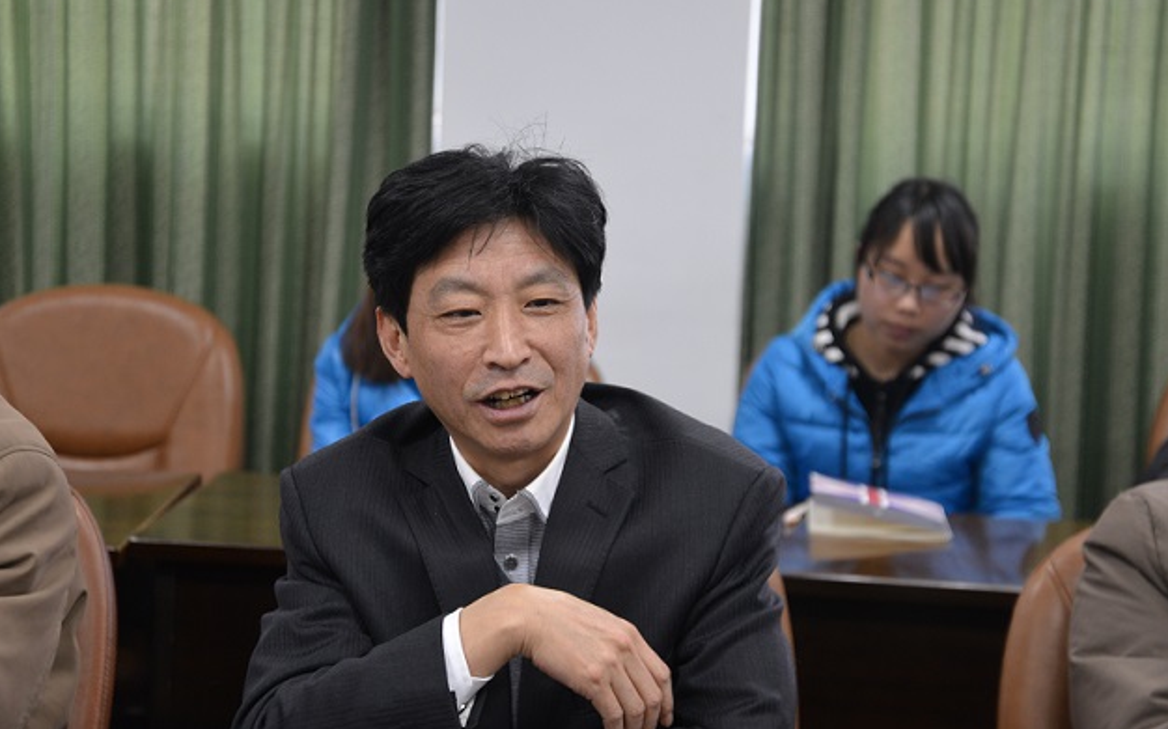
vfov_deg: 13.1
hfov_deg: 20.8
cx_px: 570
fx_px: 3183
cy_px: 351
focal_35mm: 100
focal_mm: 85
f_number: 4.5
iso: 1400
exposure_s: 1/30
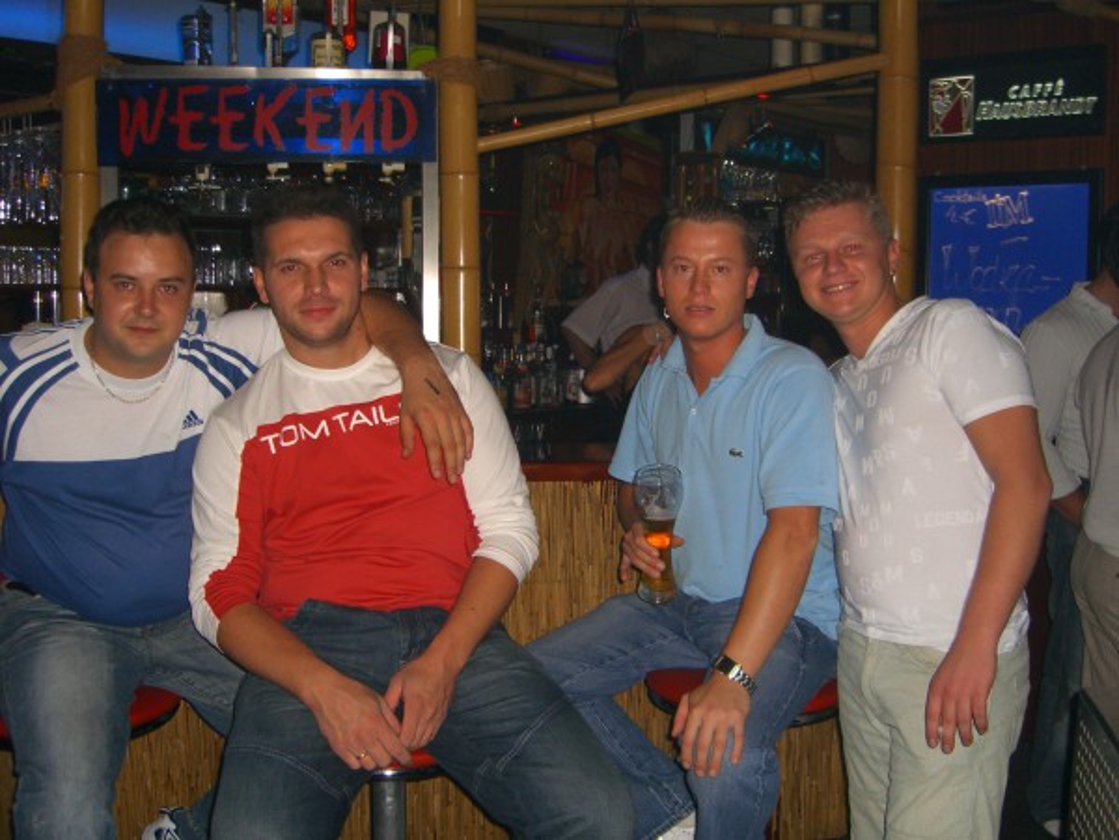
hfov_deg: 49.0
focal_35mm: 38
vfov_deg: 37.7
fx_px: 1228
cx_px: 560
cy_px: 420
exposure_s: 1/60
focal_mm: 7.9
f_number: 2.8
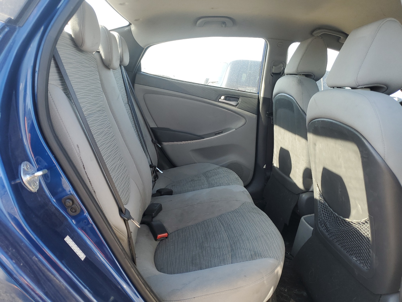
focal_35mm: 26
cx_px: 201
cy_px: 151
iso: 50
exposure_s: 1/244
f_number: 1.5
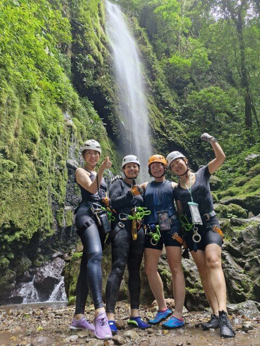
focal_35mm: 23
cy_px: 173
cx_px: 130
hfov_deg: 58.9
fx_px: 230
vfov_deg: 73.9
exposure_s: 1/180
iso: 250
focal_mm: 5.54
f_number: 1.8
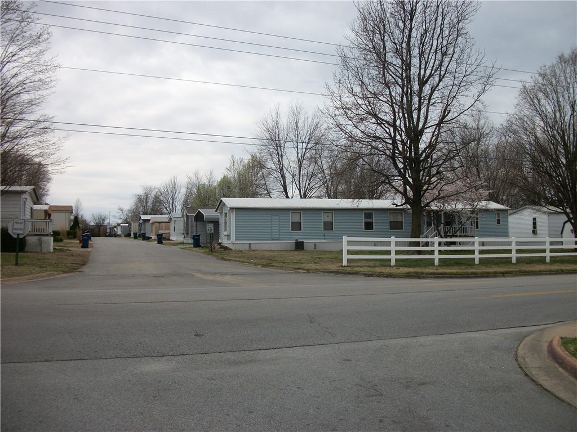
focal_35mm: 32
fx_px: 533
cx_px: 288
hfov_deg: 56.8
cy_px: 216
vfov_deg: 44.2
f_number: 8.8
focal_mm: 5.7
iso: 80
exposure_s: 1/160
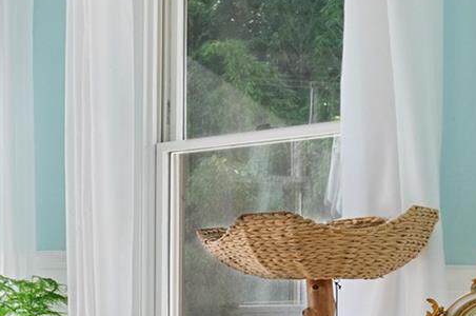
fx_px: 898
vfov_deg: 19.8
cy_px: 234
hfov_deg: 20.9
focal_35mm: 68
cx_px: -371
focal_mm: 15
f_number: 8
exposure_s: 1/125
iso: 500
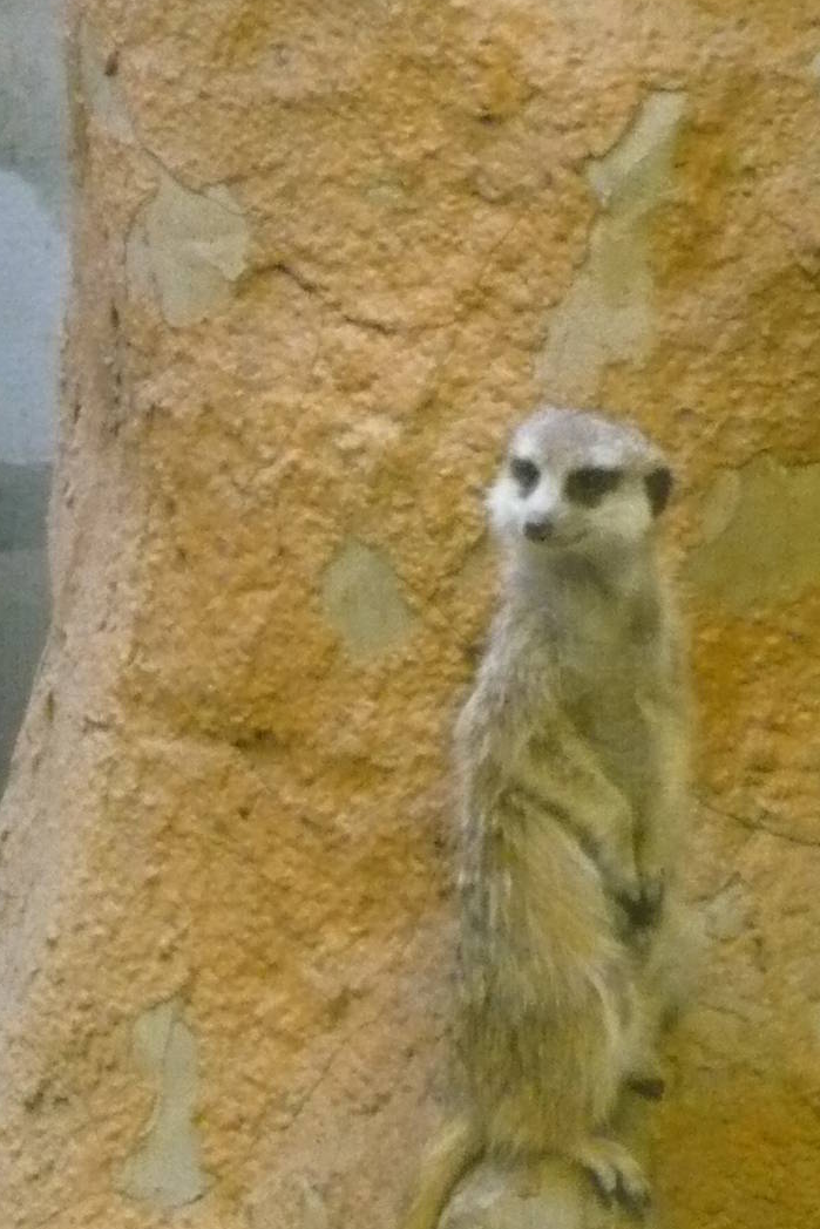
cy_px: 834
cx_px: 529
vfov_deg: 8.1
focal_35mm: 254
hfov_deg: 5.4
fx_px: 8675
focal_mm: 16.5
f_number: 5.1
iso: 800
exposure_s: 1/8
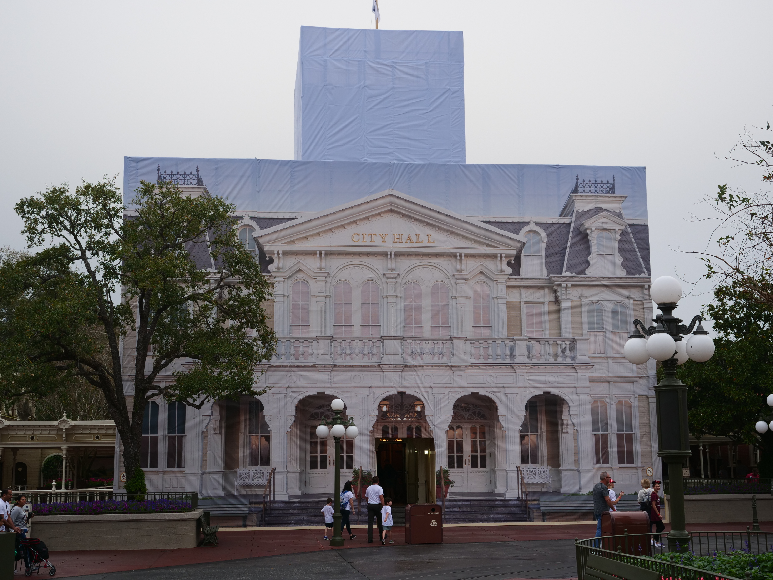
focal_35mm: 48
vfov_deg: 30.3
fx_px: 1072
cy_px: 290
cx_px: 386
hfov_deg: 39.7
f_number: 3.5
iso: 200
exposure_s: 1/250
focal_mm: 24
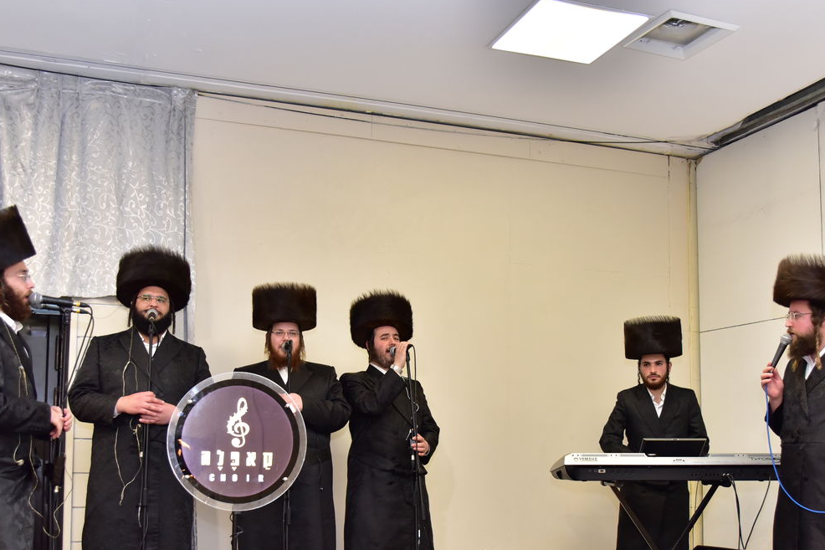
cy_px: 387
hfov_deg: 44.5
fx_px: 1008
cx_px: 408
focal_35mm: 44
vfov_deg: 30.2
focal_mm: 31
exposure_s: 1/250
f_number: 3.5
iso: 1600
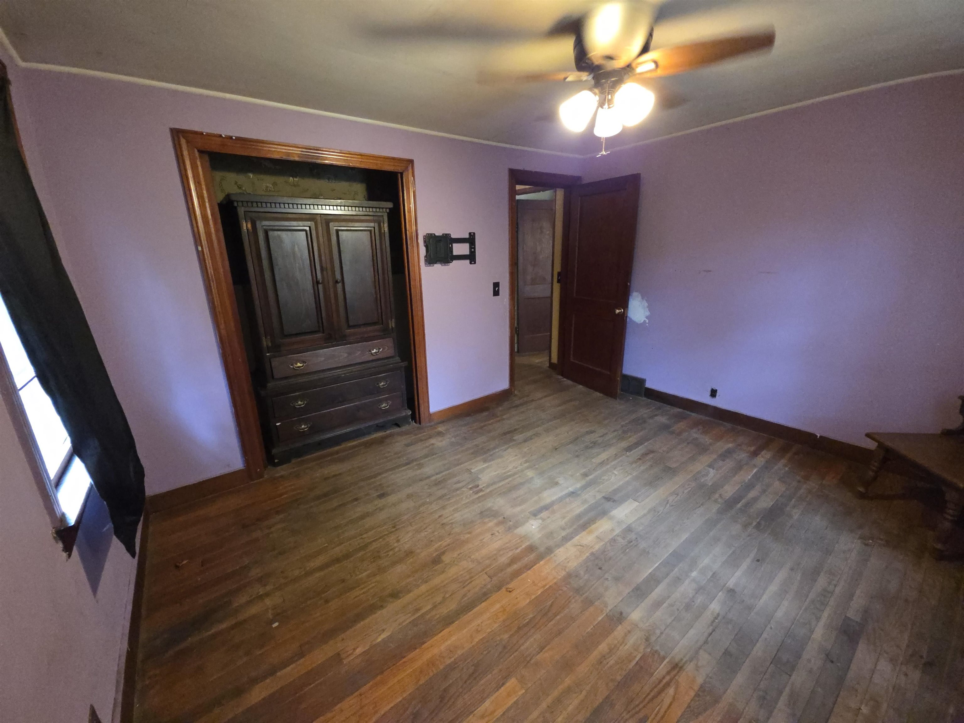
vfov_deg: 89.9
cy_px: 362
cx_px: 482
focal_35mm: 13
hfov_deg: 106.2
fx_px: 362
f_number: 1.9
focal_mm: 2.2
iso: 800
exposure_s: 1/60
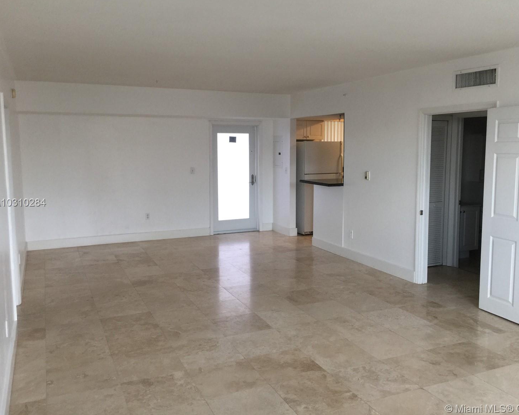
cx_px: 276
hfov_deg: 57.1
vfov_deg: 47.1
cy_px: 203
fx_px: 476
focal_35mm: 31
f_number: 2.2
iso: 64
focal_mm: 4.15
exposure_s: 1/15
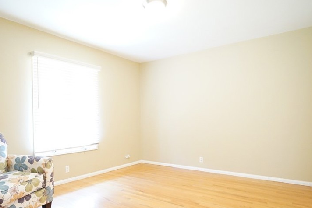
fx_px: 199
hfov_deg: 75.7
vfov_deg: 54.8
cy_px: 126
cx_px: 135
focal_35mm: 23
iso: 6400
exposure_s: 1/50
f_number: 4
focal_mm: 16
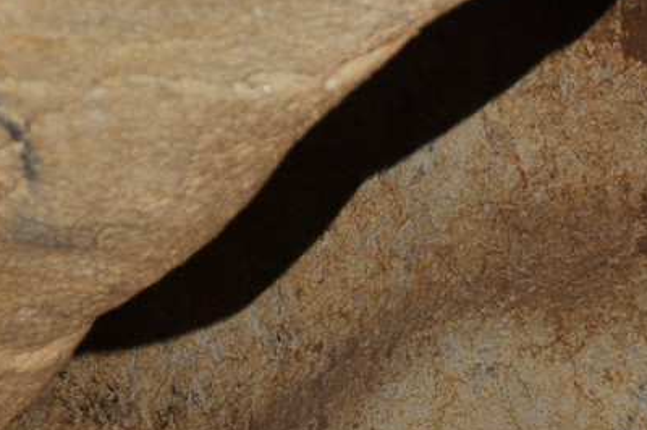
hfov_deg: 6.0
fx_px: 6105
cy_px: 845
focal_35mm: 340
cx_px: 1027
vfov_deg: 4.0
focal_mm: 85
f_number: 9
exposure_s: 1/60
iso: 200
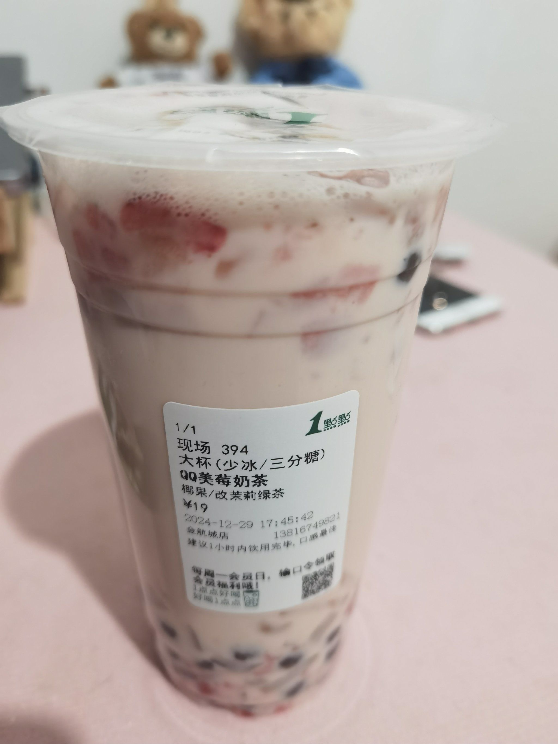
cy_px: 372
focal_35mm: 27
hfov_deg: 51.4
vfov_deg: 65.3
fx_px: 580
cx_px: 279
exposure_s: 1/33.3
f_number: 1.9
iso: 320
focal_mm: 6.71
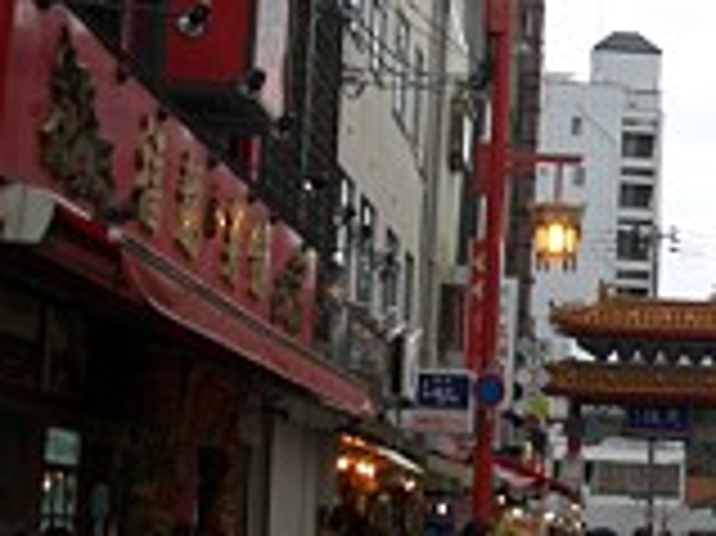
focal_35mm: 99
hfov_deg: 19.4
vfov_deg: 14.9
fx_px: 2046
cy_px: 252
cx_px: 684
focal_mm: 5.8
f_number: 2.6
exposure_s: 1/500
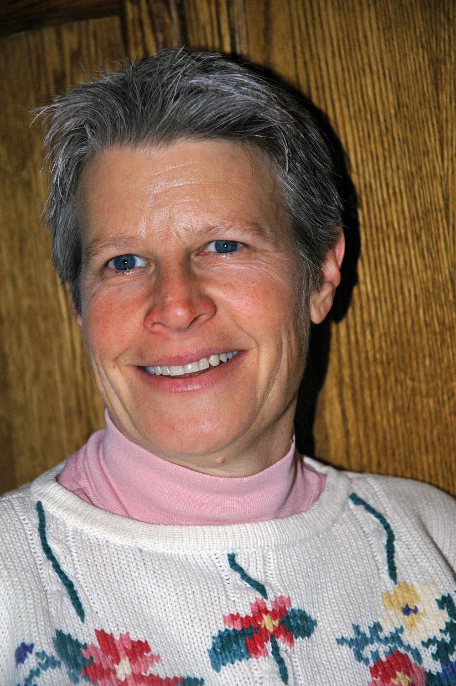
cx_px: 228
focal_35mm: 105
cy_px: 343
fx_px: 1999
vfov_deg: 19.5
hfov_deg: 13.0
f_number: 4.5
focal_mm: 70
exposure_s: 1/60
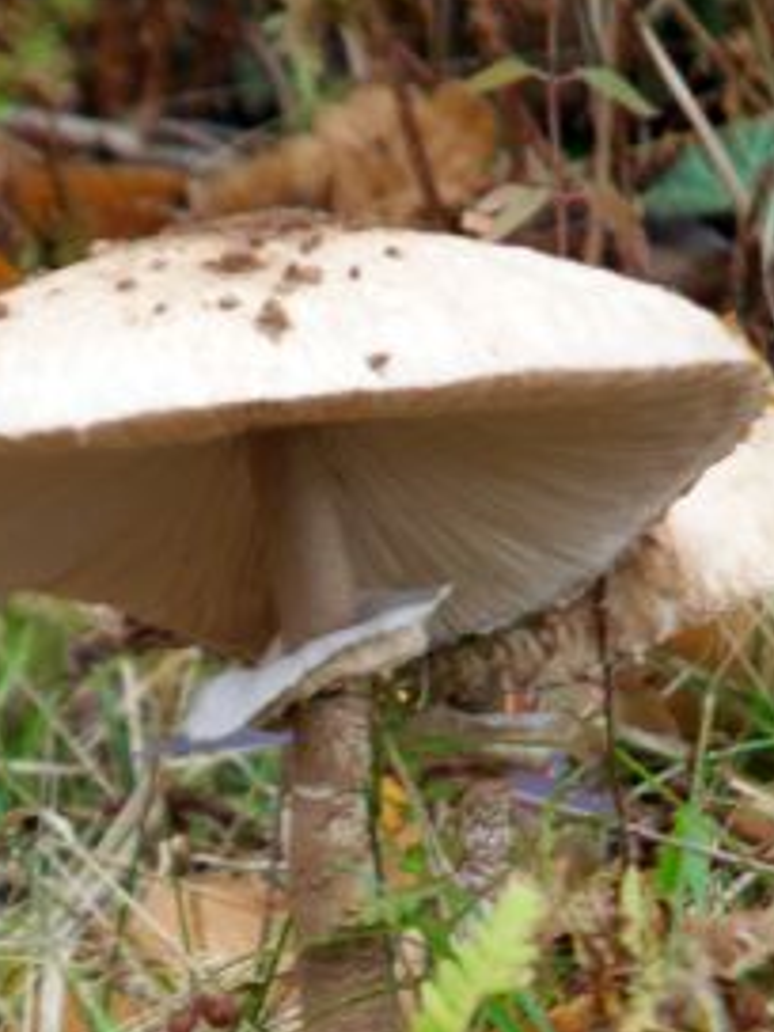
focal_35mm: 486
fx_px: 14489
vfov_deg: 4.1
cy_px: 823
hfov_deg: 3.1
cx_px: 366
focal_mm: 42
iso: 240
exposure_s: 1/90
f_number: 5.8
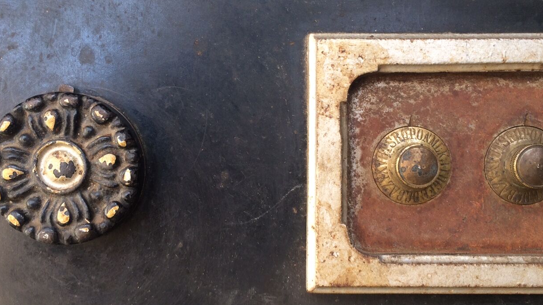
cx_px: 271
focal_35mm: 42
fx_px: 605
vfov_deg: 28.3
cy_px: 171
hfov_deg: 48.4
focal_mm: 4.15
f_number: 2.2
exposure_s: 1/50
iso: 40
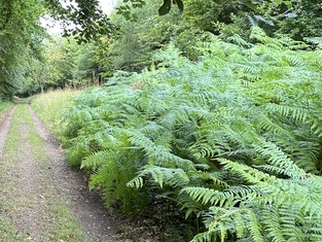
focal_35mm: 46
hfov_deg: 38.2
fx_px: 428
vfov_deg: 31.4
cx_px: 28
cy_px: 96
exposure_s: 1/121
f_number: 1.78
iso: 80
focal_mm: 6.86
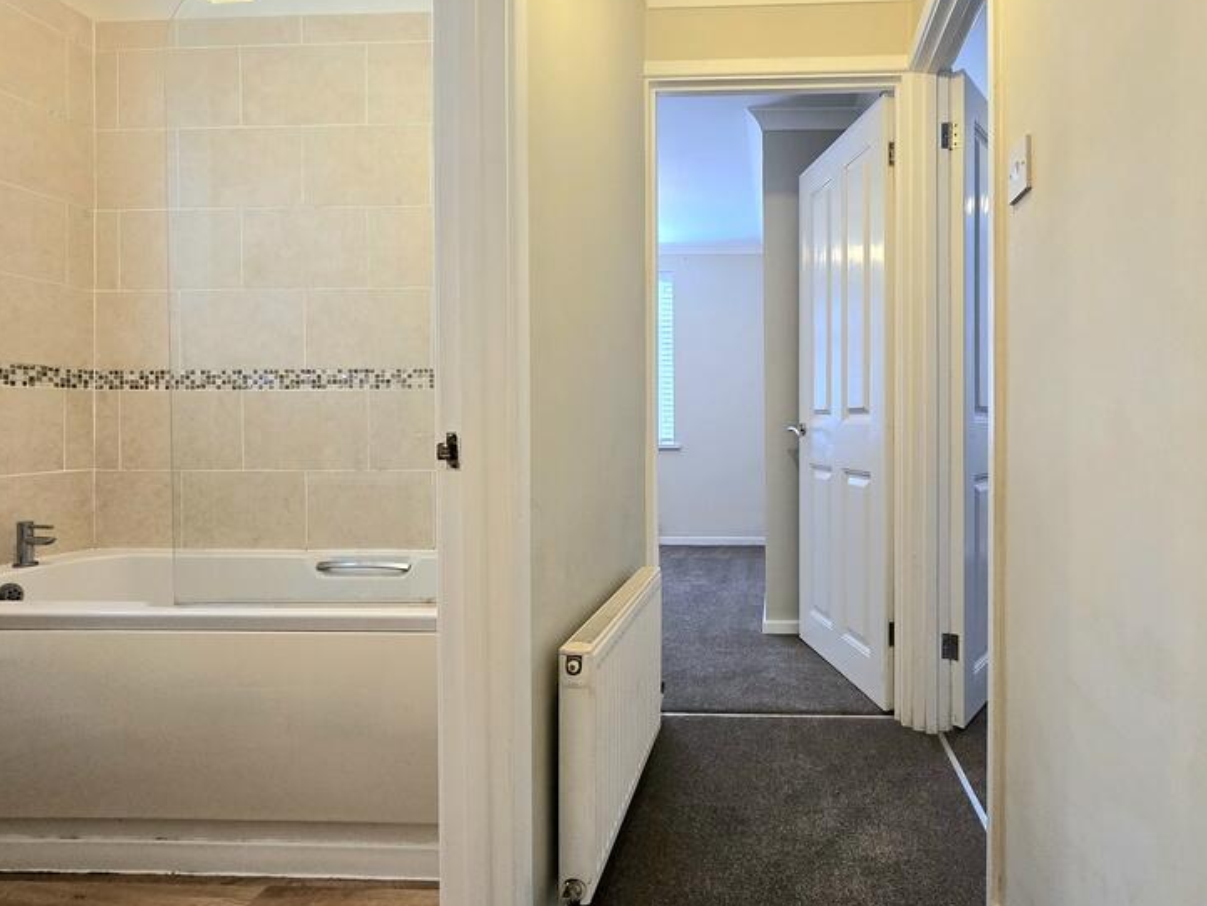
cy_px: 416
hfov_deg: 86.1
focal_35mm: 18
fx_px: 628
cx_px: 749
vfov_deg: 71.5
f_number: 2.2
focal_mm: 2.2
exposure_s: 1/50.3
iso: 200
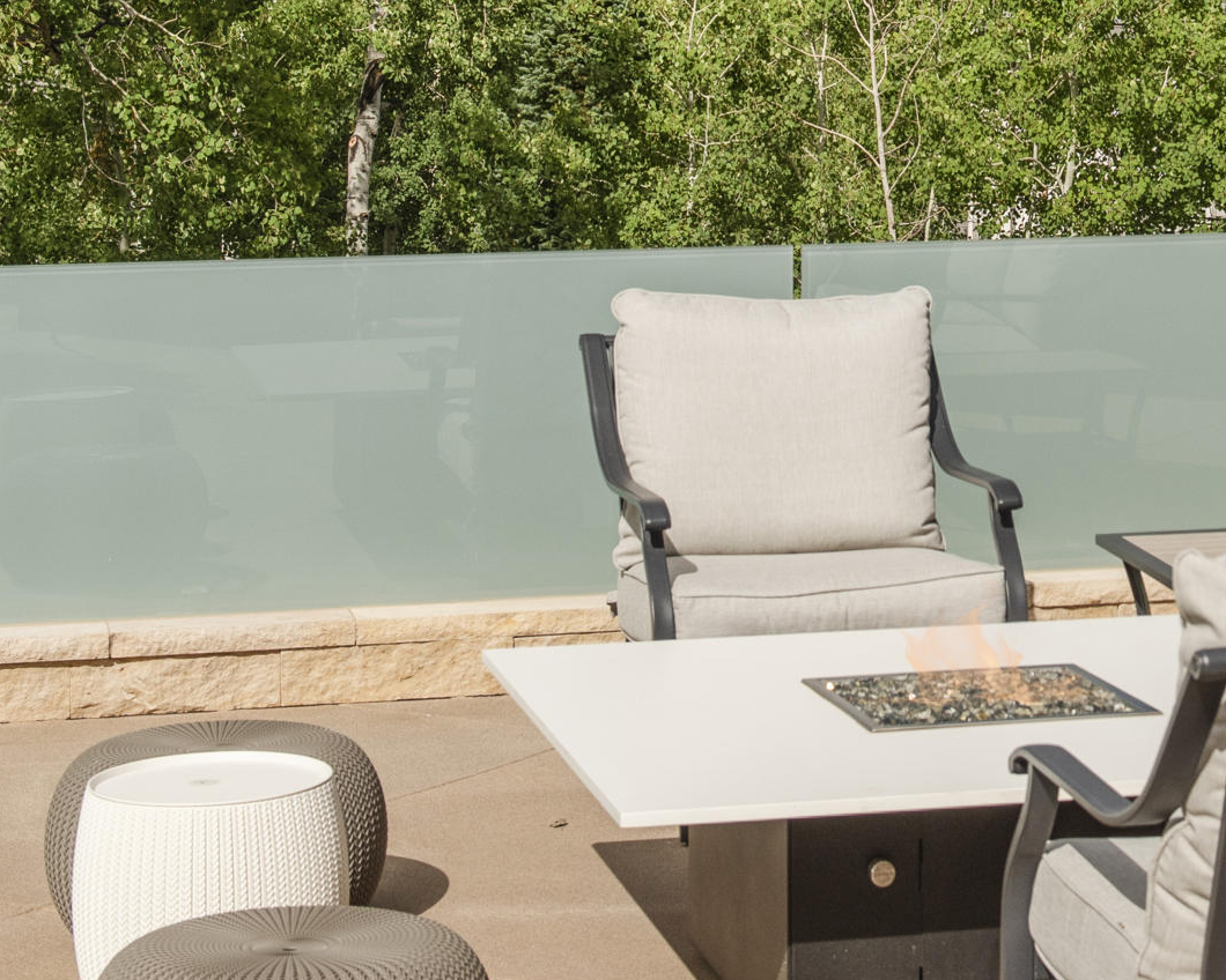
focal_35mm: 101
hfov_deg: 18.7
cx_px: 1076
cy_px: 27
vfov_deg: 15.0
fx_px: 3665
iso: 320
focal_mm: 38
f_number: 7.1
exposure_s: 1/1250
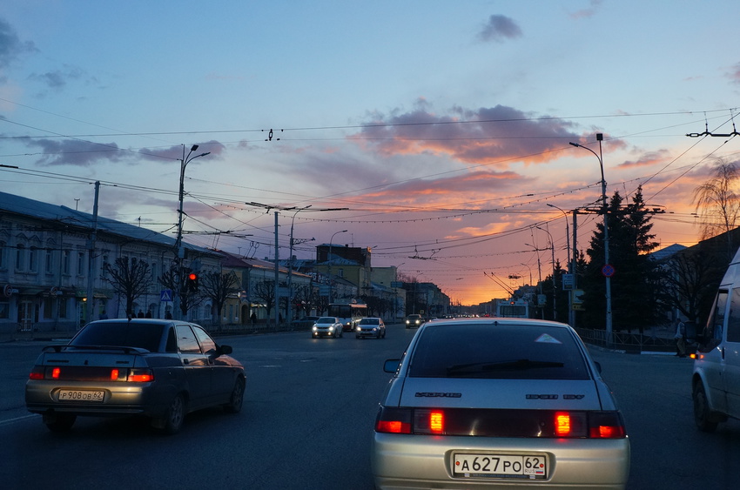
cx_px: 370
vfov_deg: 34.1
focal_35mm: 39
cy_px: 245
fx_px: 800
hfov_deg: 49.6
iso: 800
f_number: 8
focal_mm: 26
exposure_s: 1/200
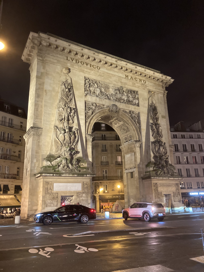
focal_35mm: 28
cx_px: 102
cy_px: 136
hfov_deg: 49.7
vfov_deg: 63.4
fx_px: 220
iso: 500
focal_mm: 3.99
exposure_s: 1/25
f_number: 1.8
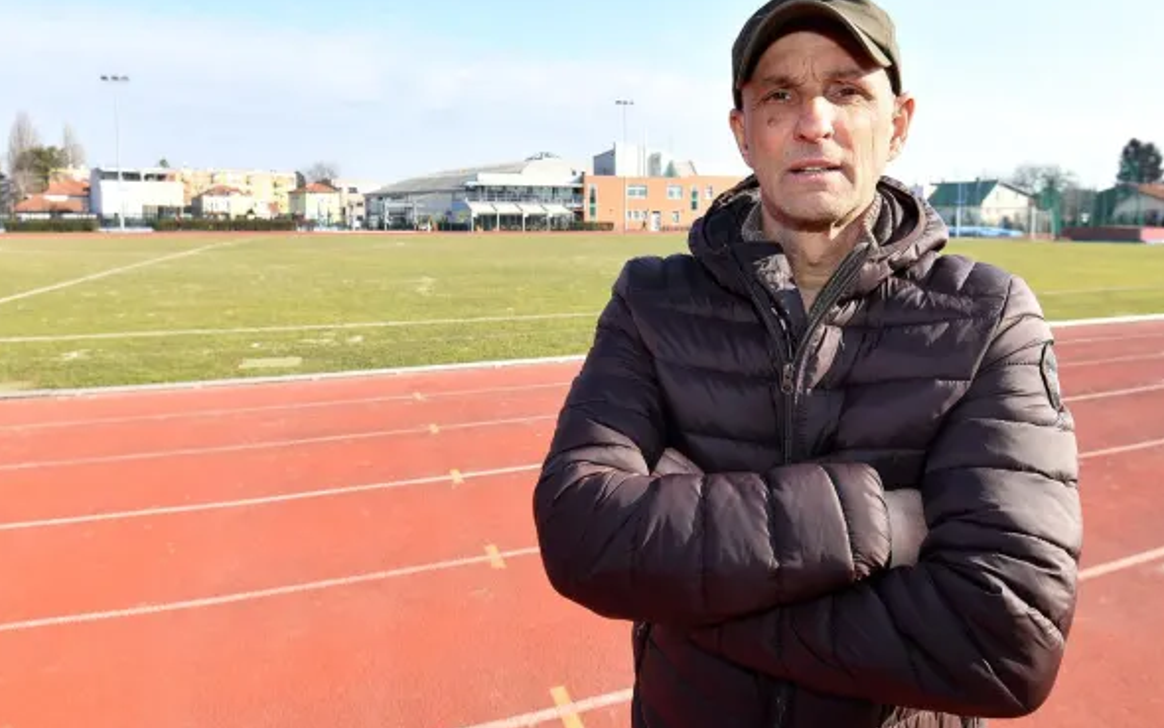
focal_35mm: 21
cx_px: 704
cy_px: 336
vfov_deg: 57.2
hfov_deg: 81.2
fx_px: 666
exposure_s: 1/200
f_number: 5
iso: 64
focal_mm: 16
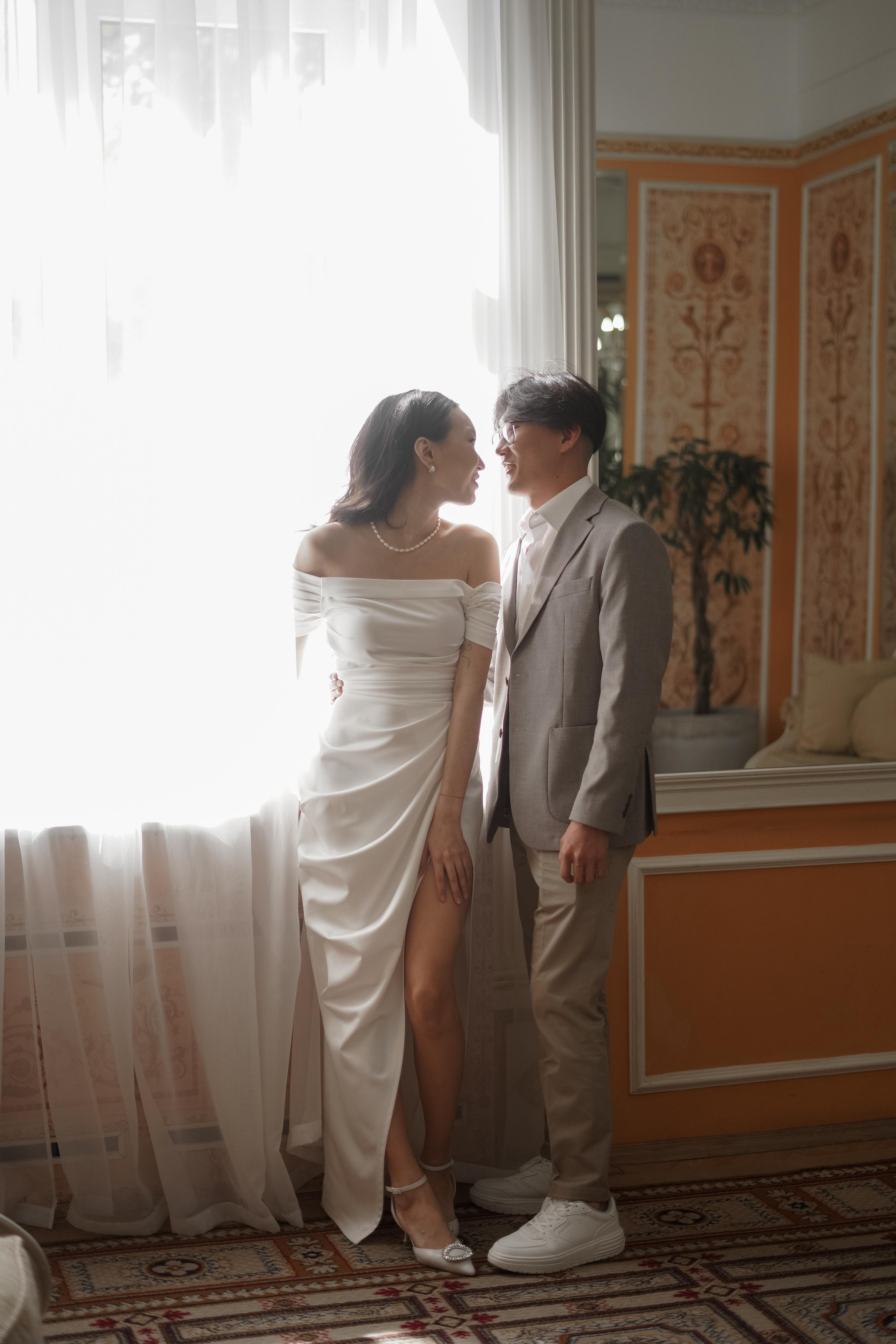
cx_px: 448
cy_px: 672
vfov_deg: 39.6
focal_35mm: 50
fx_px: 1867
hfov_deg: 27.0
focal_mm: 50
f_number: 1.8
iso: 320
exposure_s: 1/1250
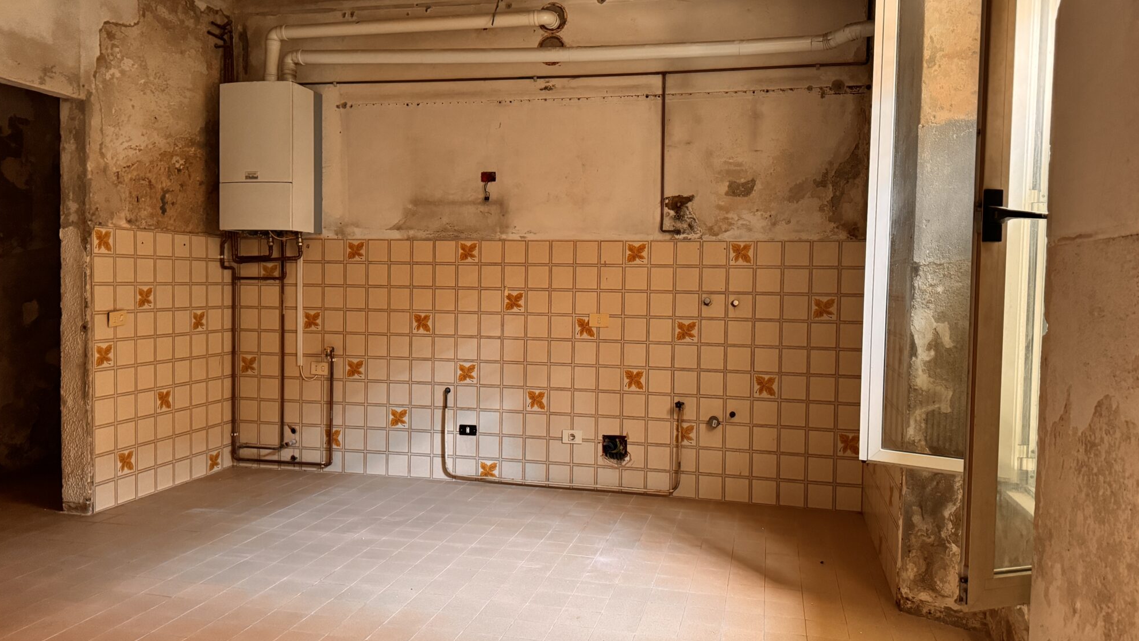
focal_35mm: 27
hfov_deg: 69.9
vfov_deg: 42.9
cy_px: 312
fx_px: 816
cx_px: 572
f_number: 1.78
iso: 640
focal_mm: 6.76
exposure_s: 1/60
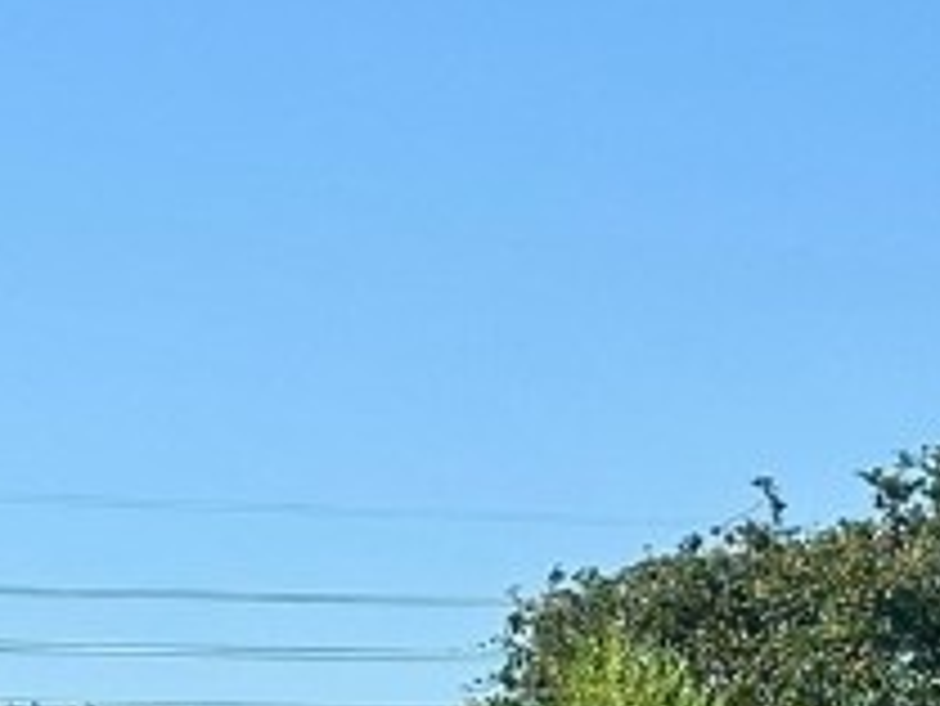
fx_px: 6385
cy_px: 666
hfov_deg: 8.4
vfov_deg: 6.3
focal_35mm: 235
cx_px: -40
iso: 64
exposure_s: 1/5556
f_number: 1.78
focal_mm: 6.86
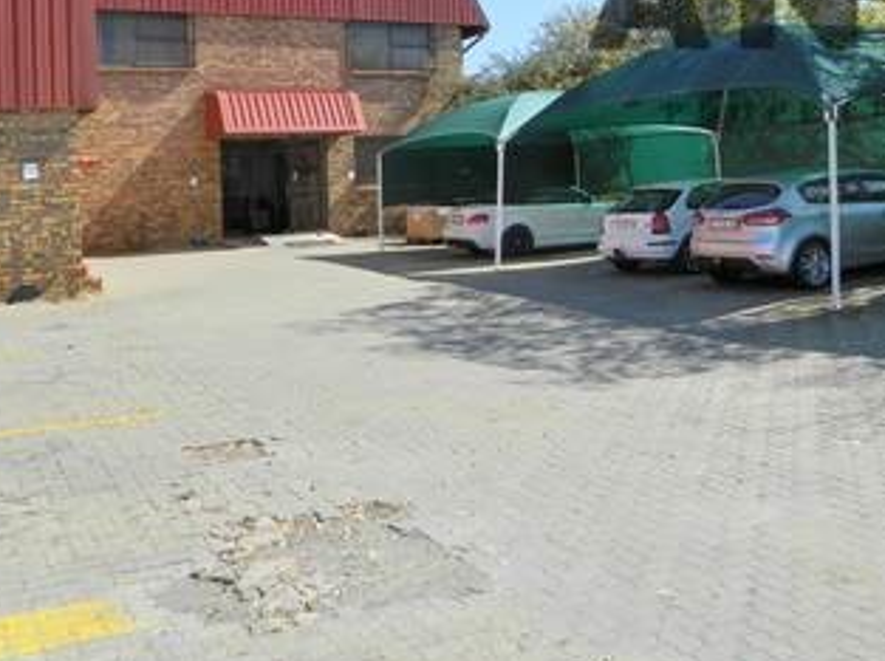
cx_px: 526
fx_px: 1021
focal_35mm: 40
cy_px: 145
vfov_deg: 34.9
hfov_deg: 46.6
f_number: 3.1
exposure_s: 1/800
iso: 80
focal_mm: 4.5
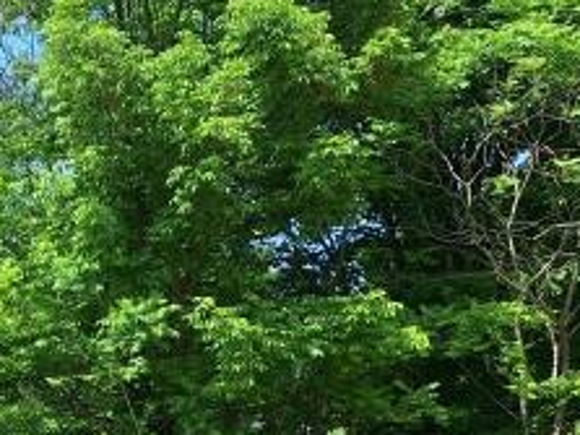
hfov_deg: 24.7
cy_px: 458
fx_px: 1105
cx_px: -213
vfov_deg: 21.3
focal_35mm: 66
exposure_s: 1/1908
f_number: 1.8
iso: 40
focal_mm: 5.54
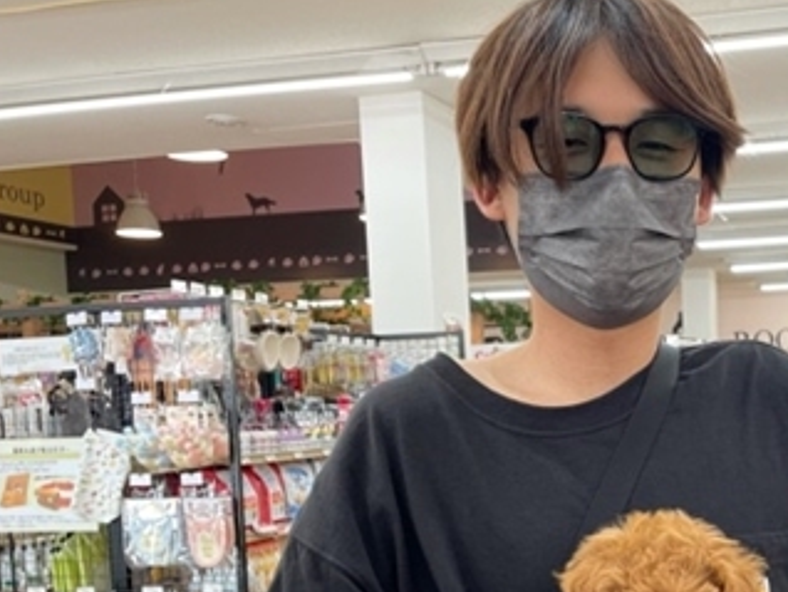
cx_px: 696
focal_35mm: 49
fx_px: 1116
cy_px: 485
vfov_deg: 29.0
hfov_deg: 36.7
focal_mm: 4.2
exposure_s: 1/120
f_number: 1.6
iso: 125
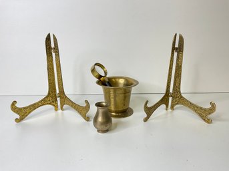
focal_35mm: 29
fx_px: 192
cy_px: 86
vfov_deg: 48.2
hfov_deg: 61.7
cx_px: 114
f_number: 1.8
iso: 32
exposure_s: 1/120
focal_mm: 3
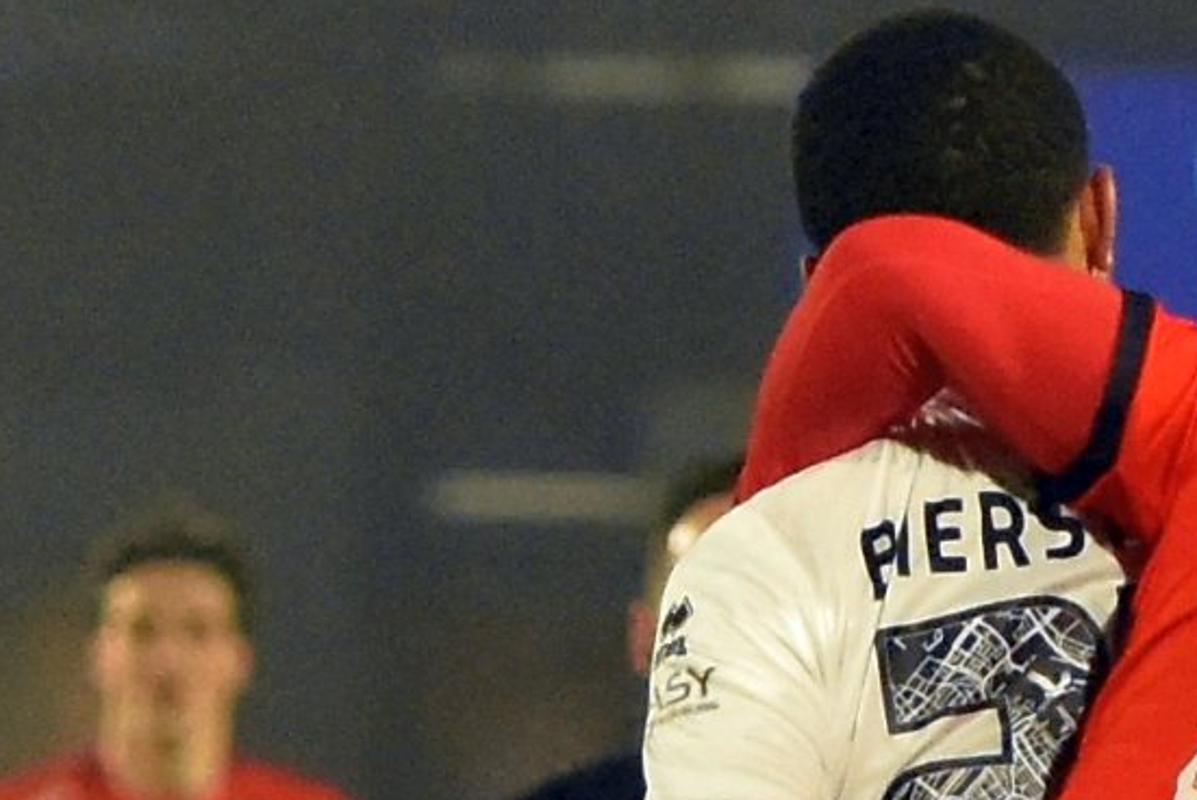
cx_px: 1575
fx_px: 22588
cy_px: 1176
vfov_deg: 2.0
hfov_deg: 3.0
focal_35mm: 679
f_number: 2.8
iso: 2500
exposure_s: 1/640
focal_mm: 130
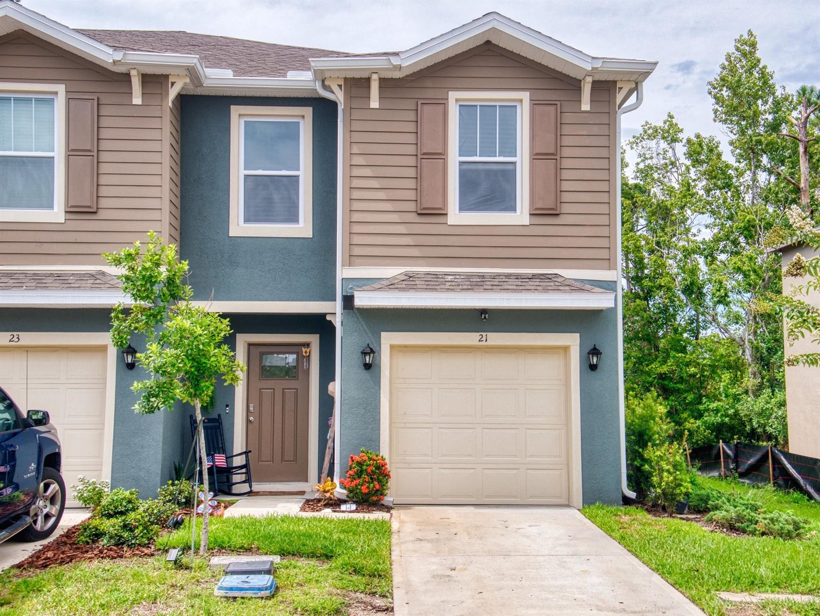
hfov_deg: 39.6
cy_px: 308
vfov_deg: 30.3
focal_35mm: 48
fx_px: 1138
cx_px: 410
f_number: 8
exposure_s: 1/200
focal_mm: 24
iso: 200
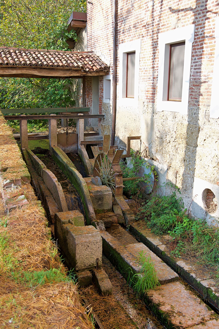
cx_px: 110
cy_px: 164
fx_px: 328
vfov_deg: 53.1
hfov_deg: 36.9
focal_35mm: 36
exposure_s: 1/160
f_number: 3.5
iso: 100
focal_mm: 24
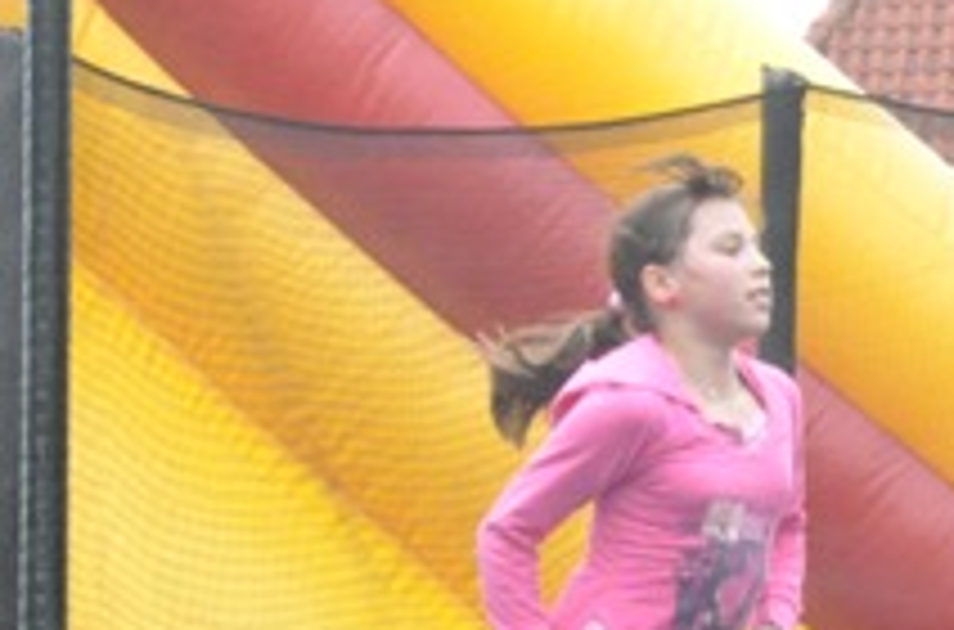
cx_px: 1512
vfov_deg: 4.4
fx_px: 8241
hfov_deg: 6.5
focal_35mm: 312
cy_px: 884
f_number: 5.3
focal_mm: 55
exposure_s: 1/500
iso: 2500
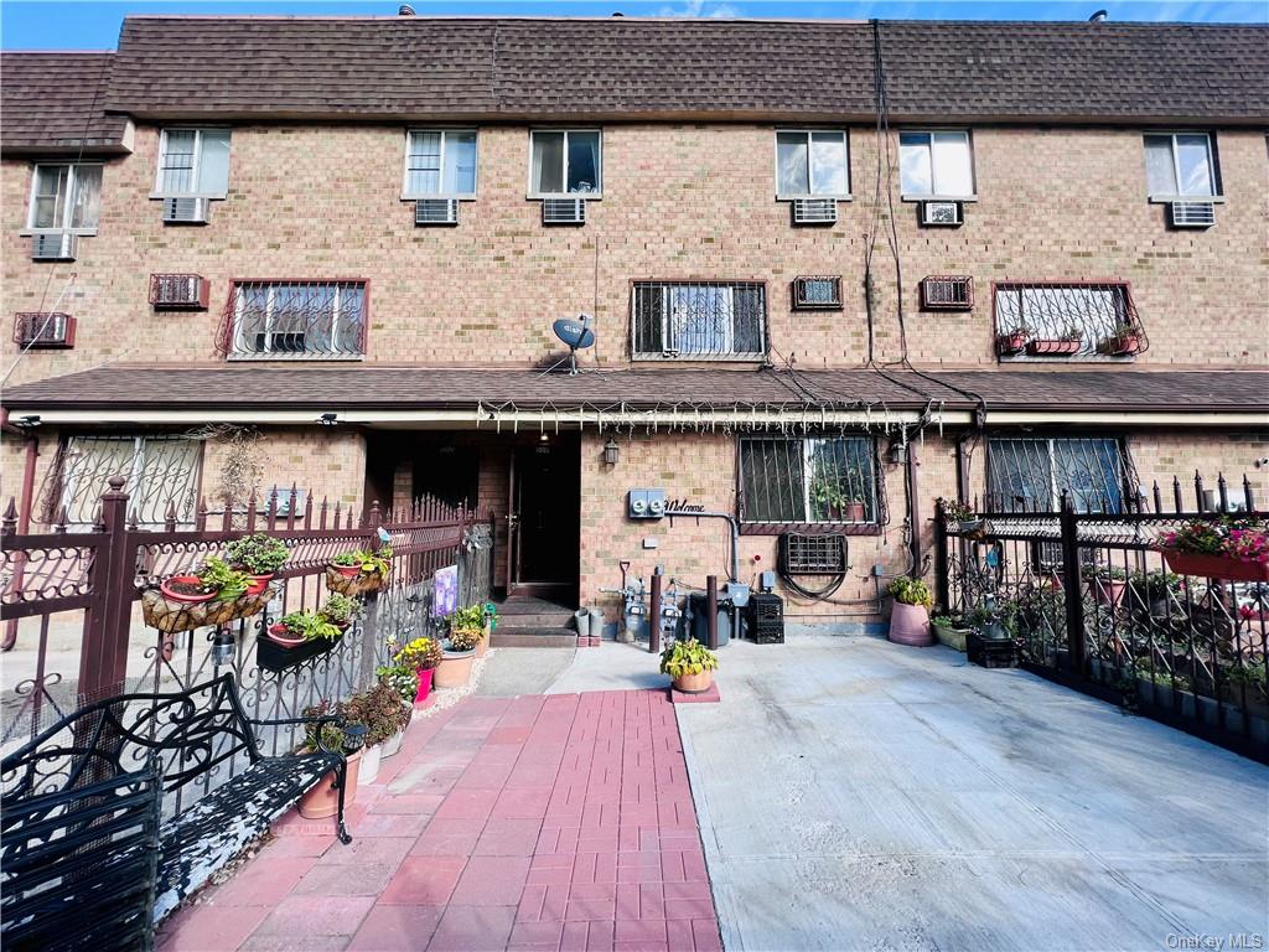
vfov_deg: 89.9
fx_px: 477
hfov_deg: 106.2
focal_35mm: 13
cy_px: 476
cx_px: 634
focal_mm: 1.57
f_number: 1.8
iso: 32
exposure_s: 1/340
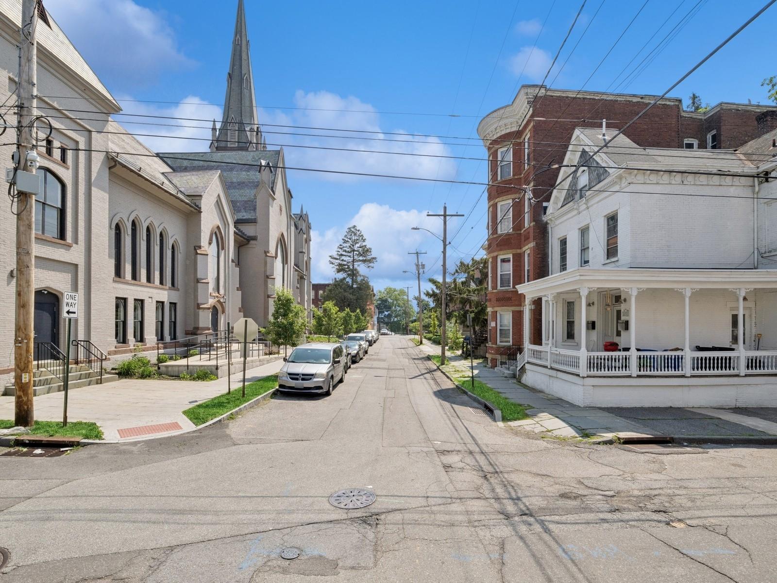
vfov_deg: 78.1
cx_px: 388
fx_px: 359
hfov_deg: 94.5
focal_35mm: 16
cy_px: 292
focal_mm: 8
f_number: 8
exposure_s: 1/800
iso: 200
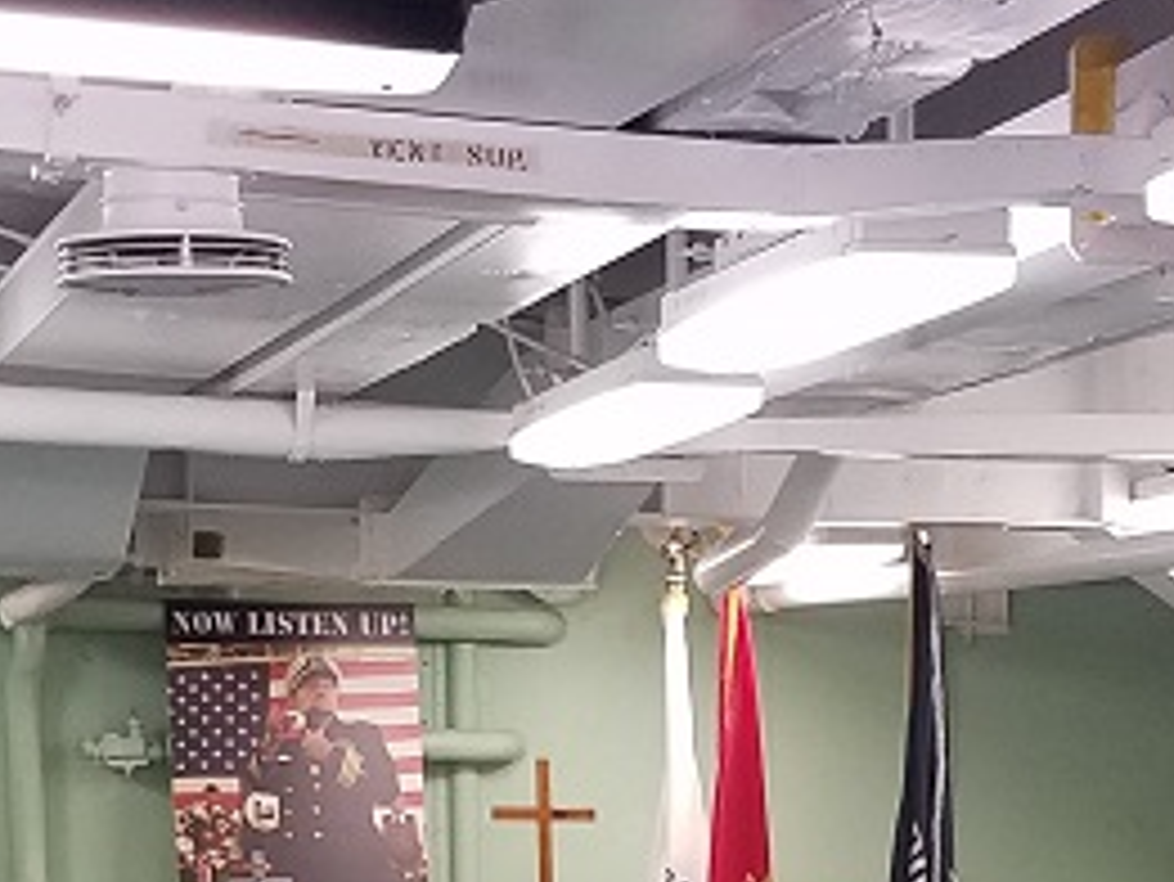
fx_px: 3461
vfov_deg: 14.0
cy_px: 1138
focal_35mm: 102
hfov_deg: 19.2
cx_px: 677
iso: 125
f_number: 1.7
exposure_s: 1/40
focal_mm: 4.2
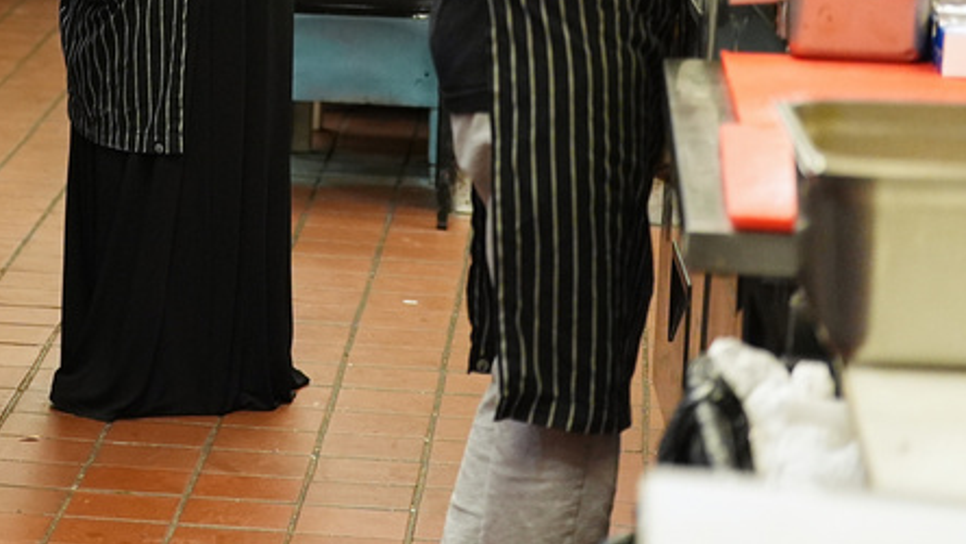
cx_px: -113
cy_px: -106
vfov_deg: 7.1
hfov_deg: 12.5
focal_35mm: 169
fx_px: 4330
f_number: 2.8
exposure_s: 1/200
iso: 2500
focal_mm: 70
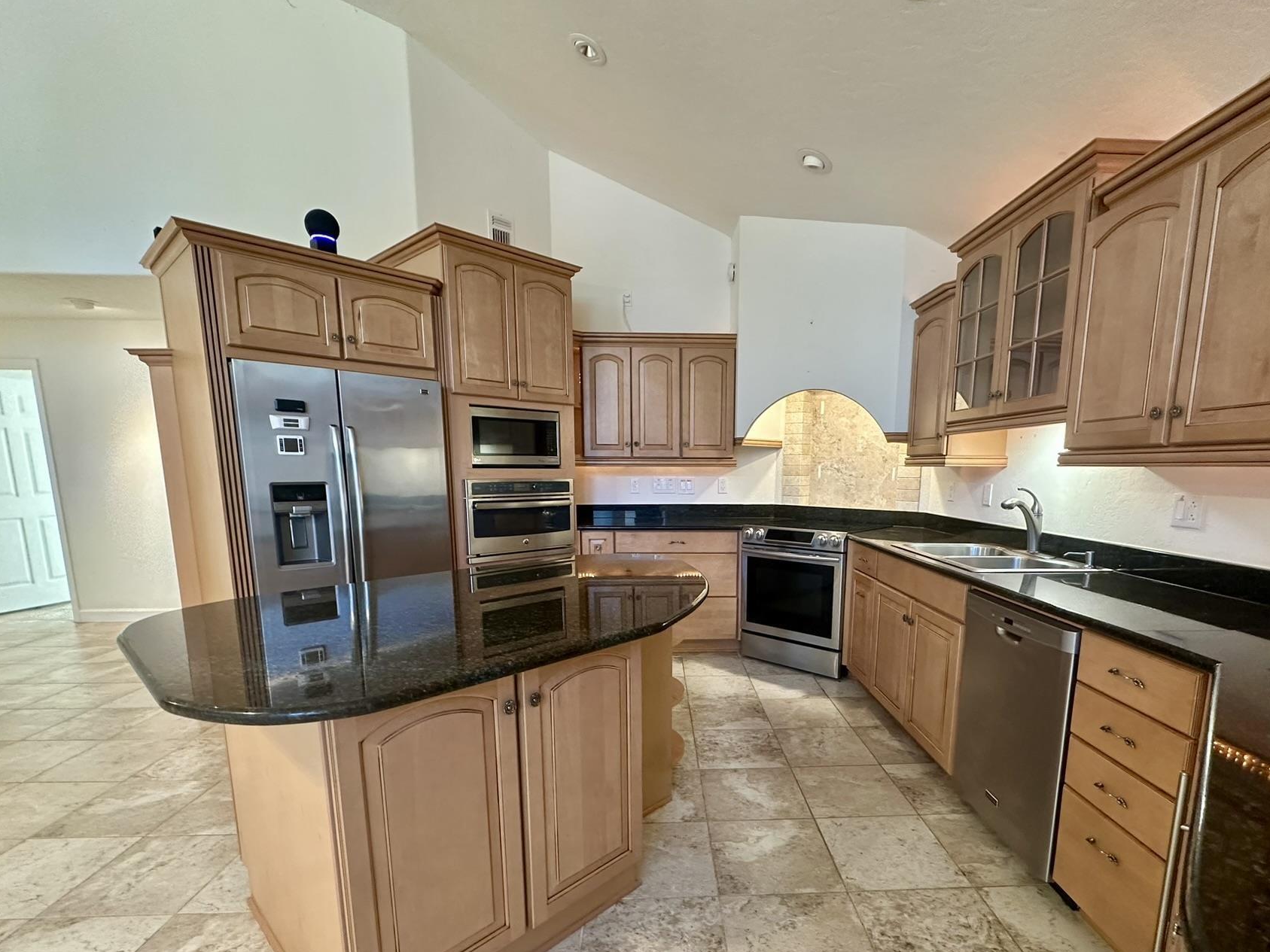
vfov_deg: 73.8
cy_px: 576
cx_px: 683
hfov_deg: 90.9
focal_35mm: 17
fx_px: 624
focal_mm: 2.22
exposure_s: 1/60
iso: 250
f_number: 2.2
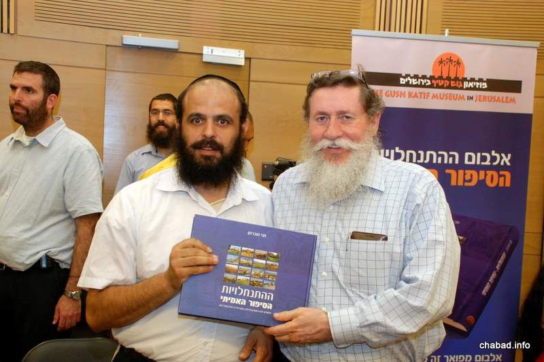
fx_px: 589
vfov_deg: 34.2
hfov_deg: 49.6
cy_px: 181
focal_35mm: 39
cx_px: 272
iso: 500
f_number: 4
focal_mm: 26
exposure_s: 1/40
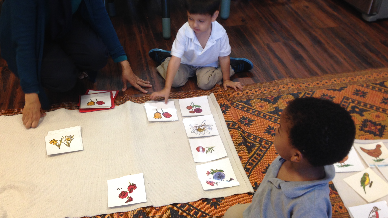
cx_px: 189
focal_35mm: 41
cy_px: 108
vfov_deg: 29.0
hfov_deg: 49.4
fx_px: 422
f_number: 2.4
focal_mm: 4.12
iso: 80
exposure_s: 1/20
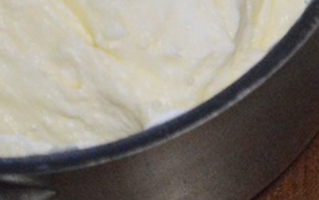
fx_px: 2706
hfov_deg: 6.5
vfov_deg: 4.2
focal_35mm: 311
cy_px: -108
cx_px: 639
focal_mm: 40
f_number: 2.8
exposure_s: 1/125
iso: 3200
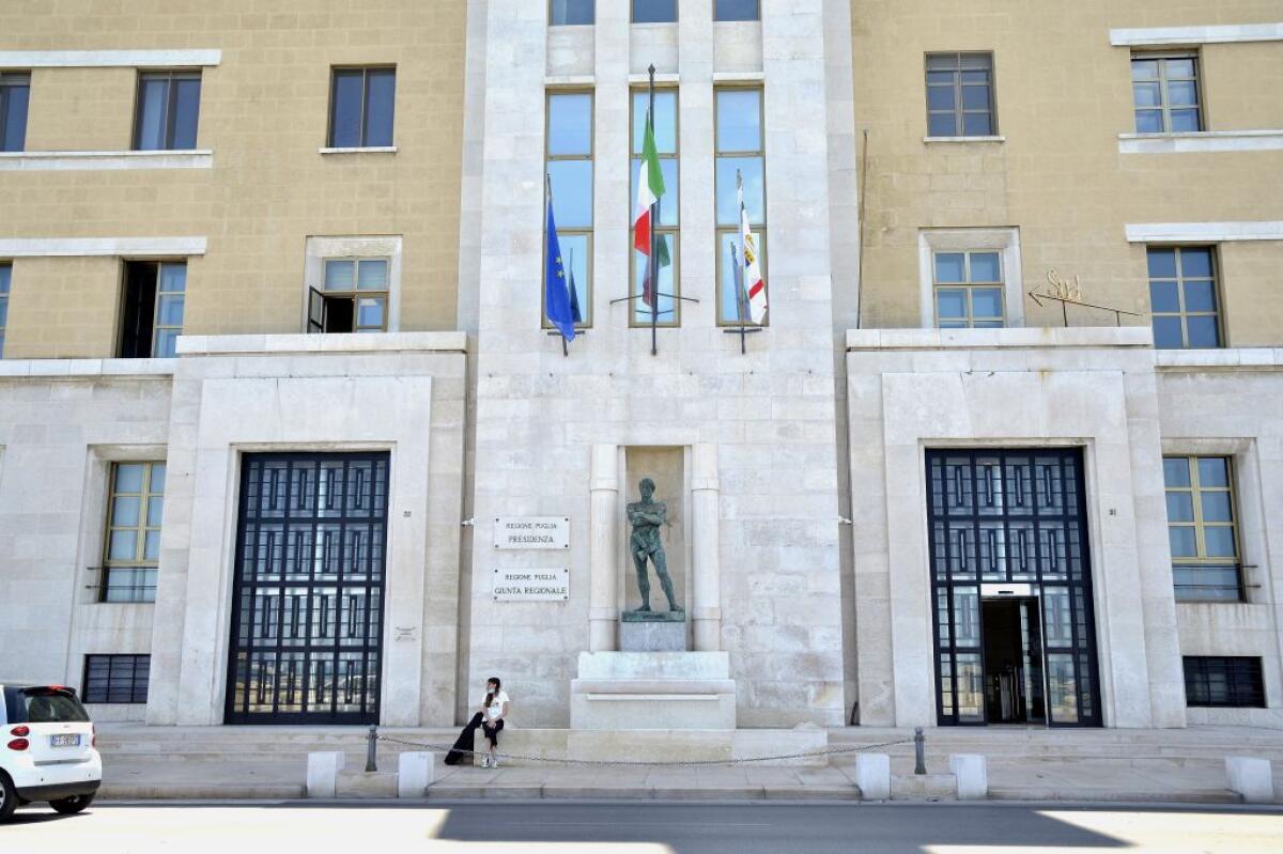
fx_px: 1140
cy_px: 427
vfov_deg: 41.1
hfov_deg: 58.7
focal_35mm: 32
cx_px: 642
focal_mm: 32
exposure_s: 1/640
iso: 400
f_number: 5.6
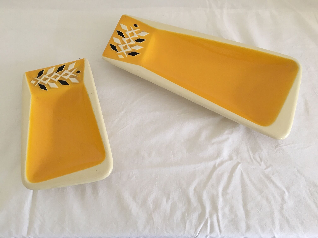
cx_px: 159
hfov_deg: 61.7
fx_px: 266
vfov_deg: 48.2
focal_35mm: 29
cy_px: 119
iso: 80
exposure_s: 1/33
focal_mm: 4.15
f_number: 2.2
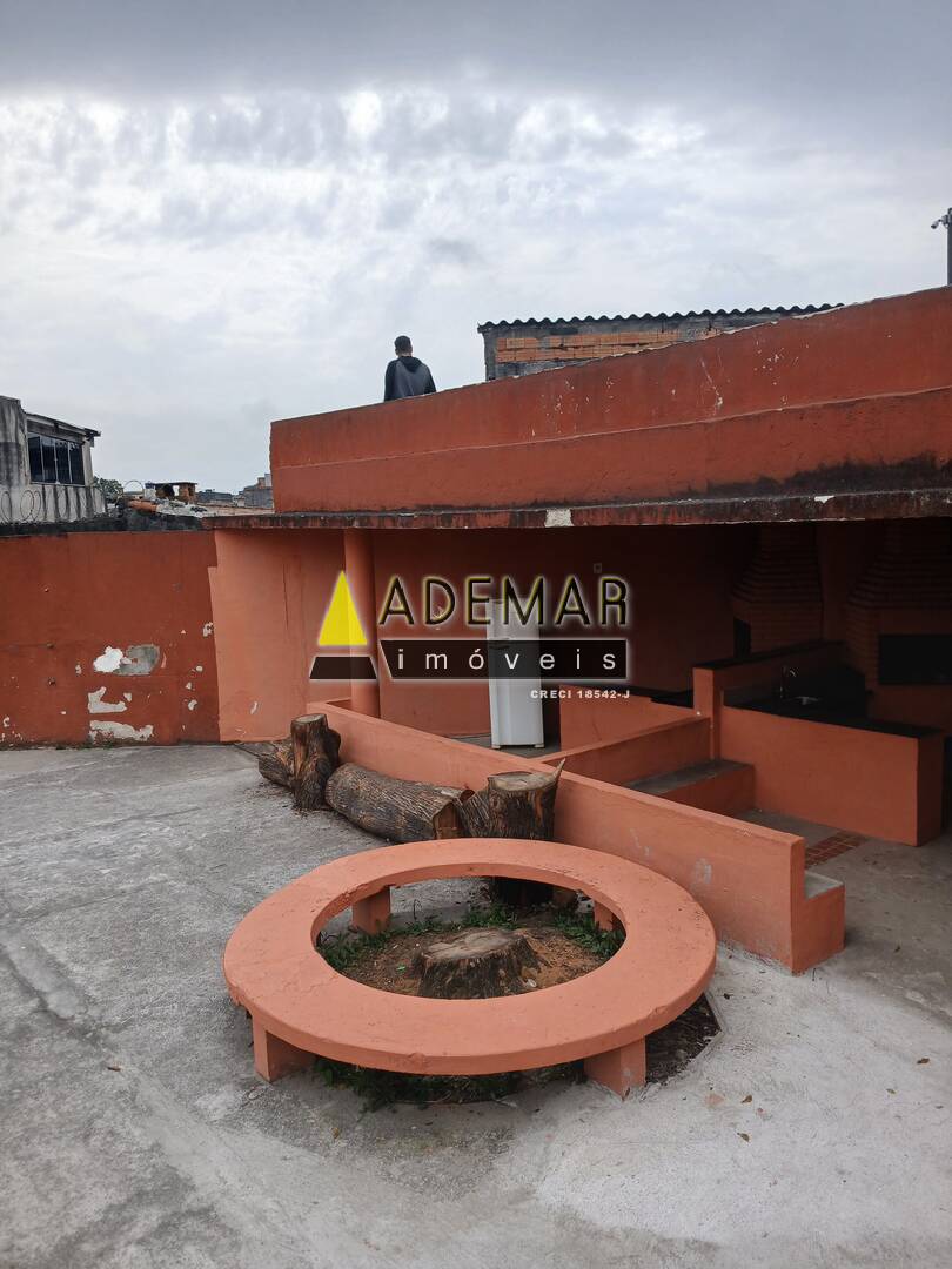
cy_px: 634
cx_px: 476
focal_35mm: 26
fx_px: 953
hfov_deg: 53.1
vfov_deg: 67.3
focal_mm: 3.98
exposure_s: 1/686
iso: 20
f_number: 1.8
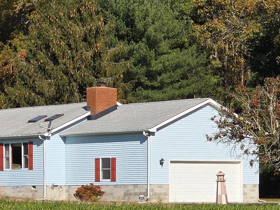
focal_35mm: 213
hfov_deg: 9.3
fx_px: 1724
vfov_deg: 7.0
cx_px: 130
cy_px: 149
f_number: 2.4
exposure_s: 1/2797
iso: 50
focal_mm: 7.9
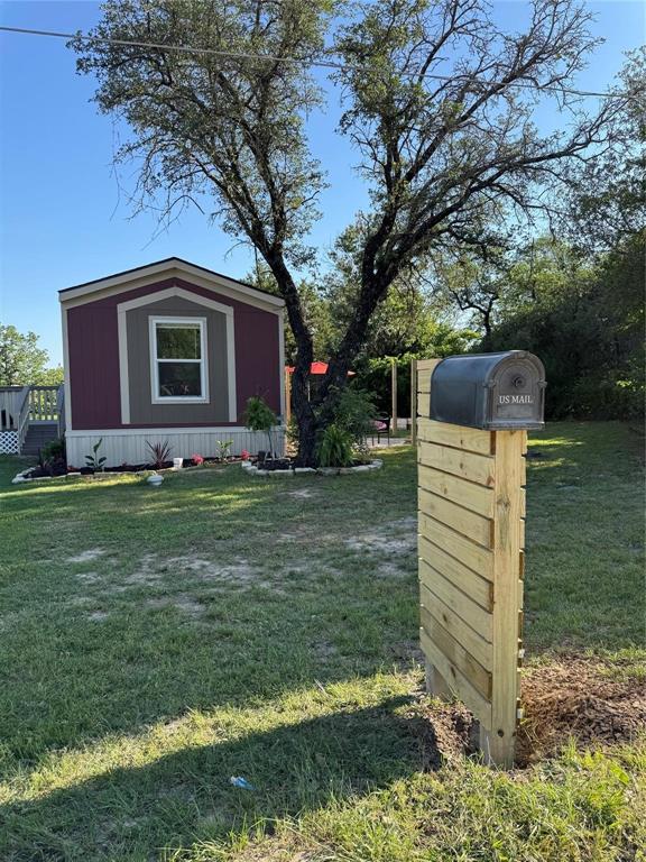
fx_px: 597
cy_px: 431
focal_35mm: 24
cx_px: 323
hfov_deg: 56.8
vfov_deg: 71.6
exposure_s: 1/1215
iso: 80
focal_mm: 6.76
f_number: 1.78
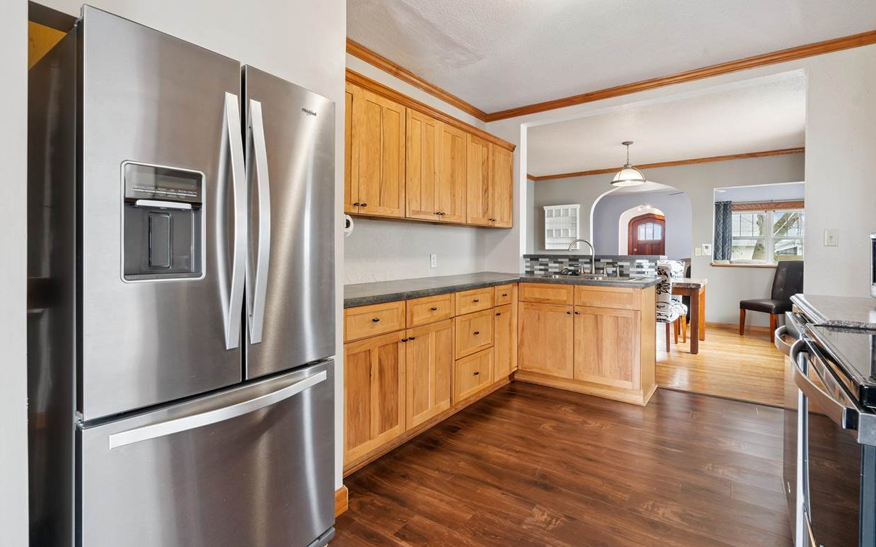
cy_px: 248
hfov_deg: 94.4
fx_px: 406
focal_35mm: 17
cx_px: 449
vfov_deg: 67.8
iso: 400
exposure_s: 1/1.67
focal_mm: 16
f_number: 10
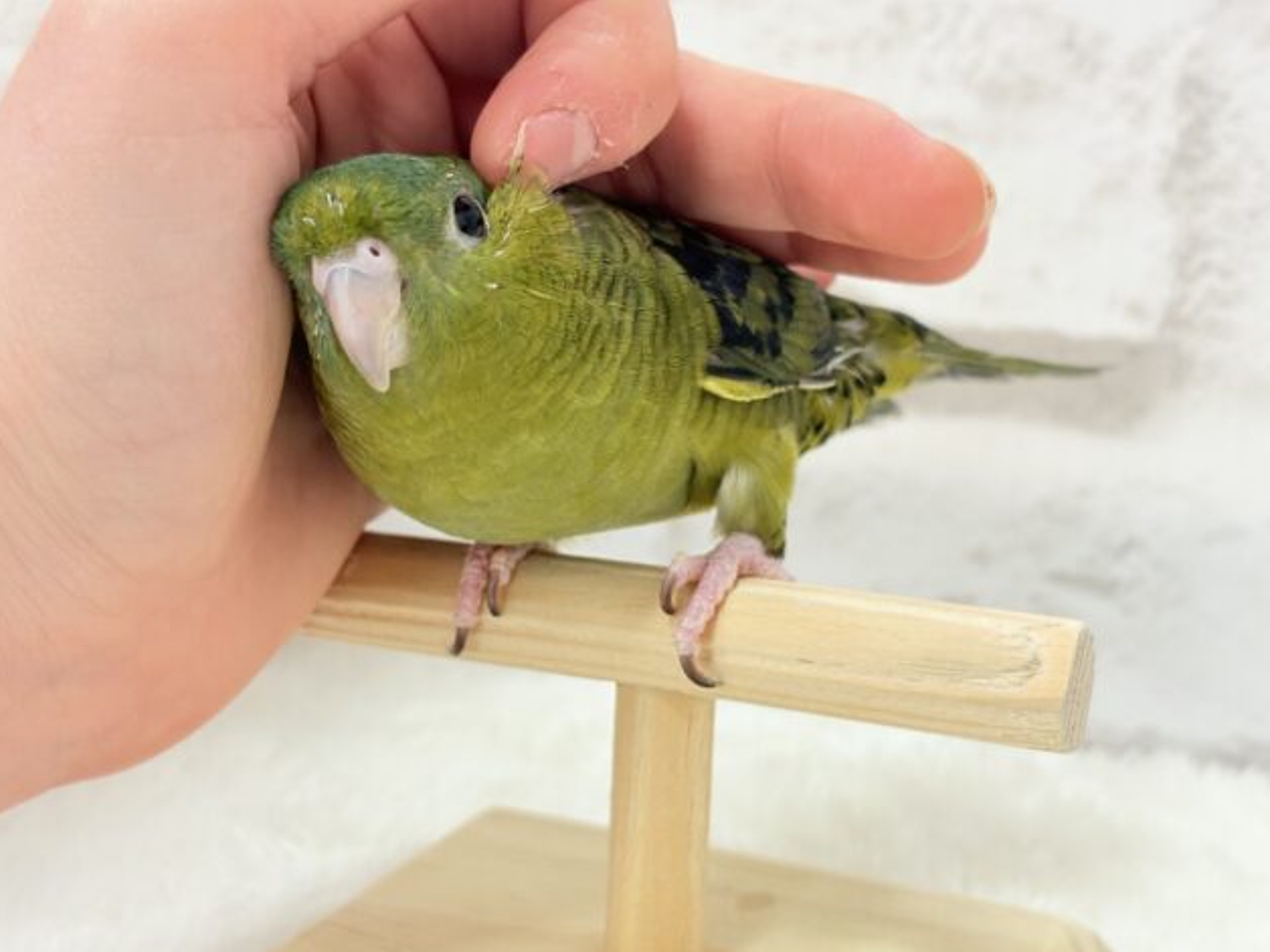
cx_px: 639
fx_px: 1944
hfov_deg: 36.2
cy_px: 483
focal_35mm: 53
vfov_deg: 27.5
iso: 64
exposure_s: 1/50
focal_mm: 5.96
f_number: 1.6
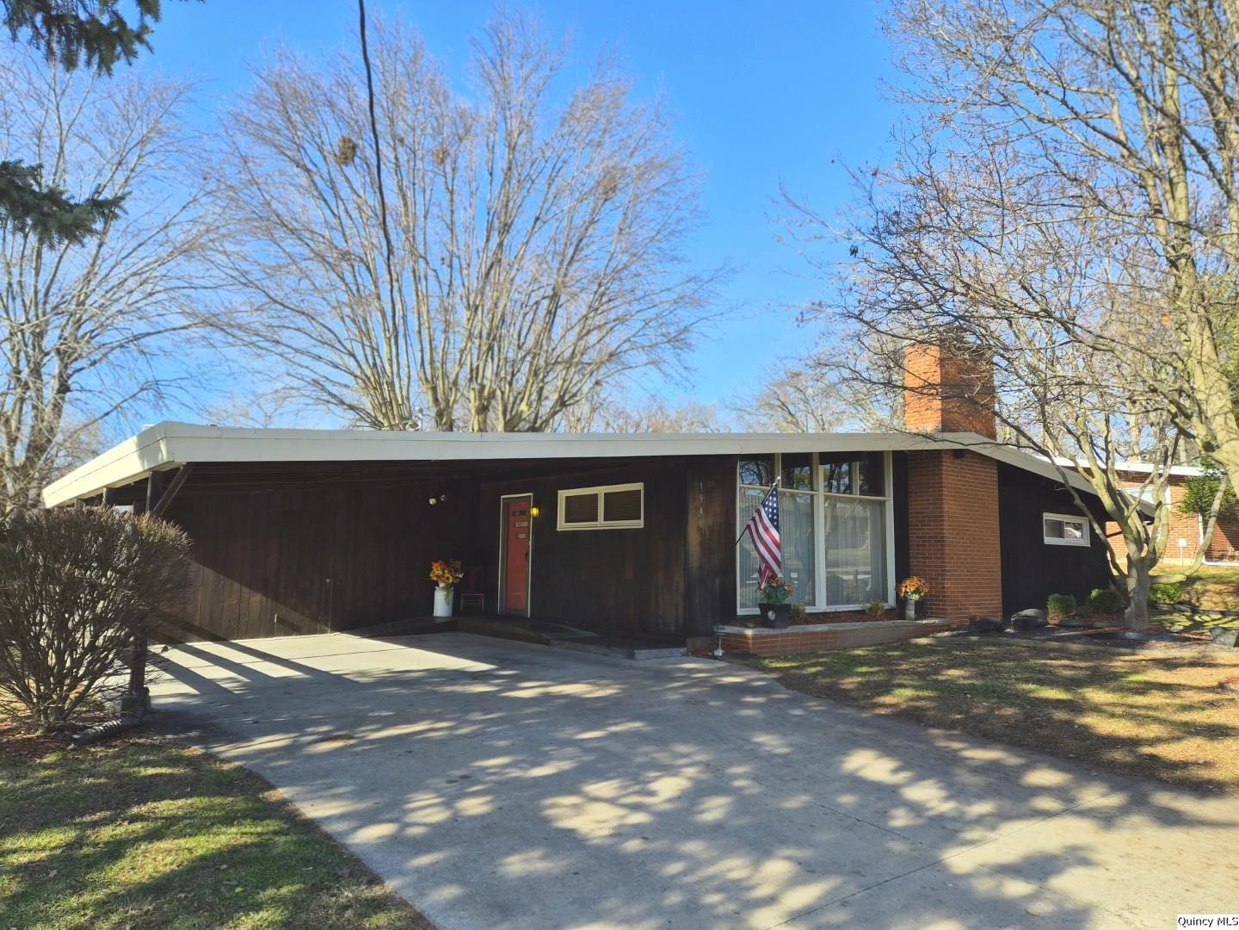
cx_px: 620
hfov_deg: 73.9
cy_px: 465
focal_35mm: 23
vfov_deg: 58.9
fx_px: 823
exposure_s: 1/2500
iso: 80
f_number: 1.8
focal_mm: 5.4
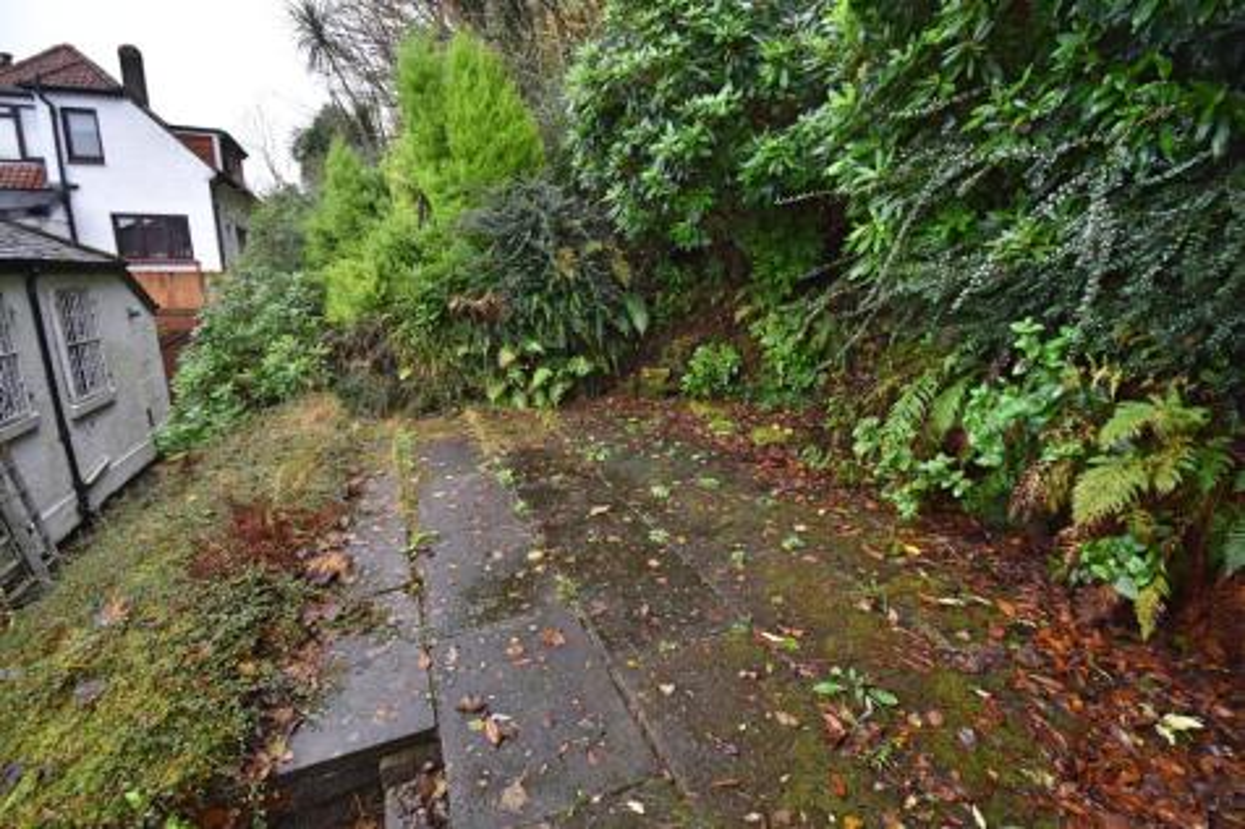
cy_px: 414
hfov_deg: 100.4
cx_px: 622
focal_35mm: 15
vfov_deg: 77.3
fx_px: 519
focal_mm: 10
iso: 100
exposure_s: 1/40
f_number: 4.5
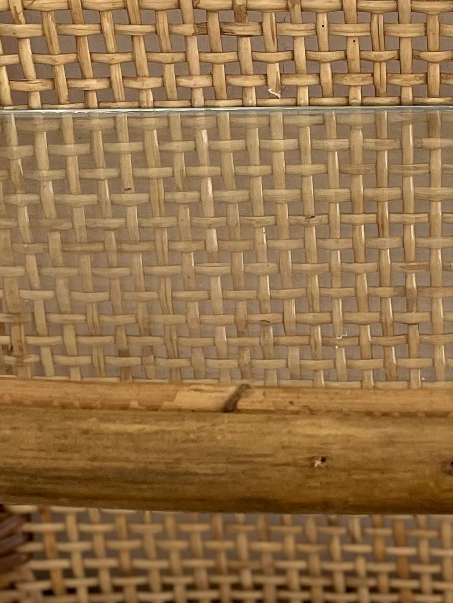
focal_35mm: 92
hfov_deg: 15.9
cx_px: 396
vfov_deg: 21.2
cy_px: 219
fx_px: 1604
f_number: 1.6
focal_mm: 4.2
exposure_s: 1/60
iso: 160
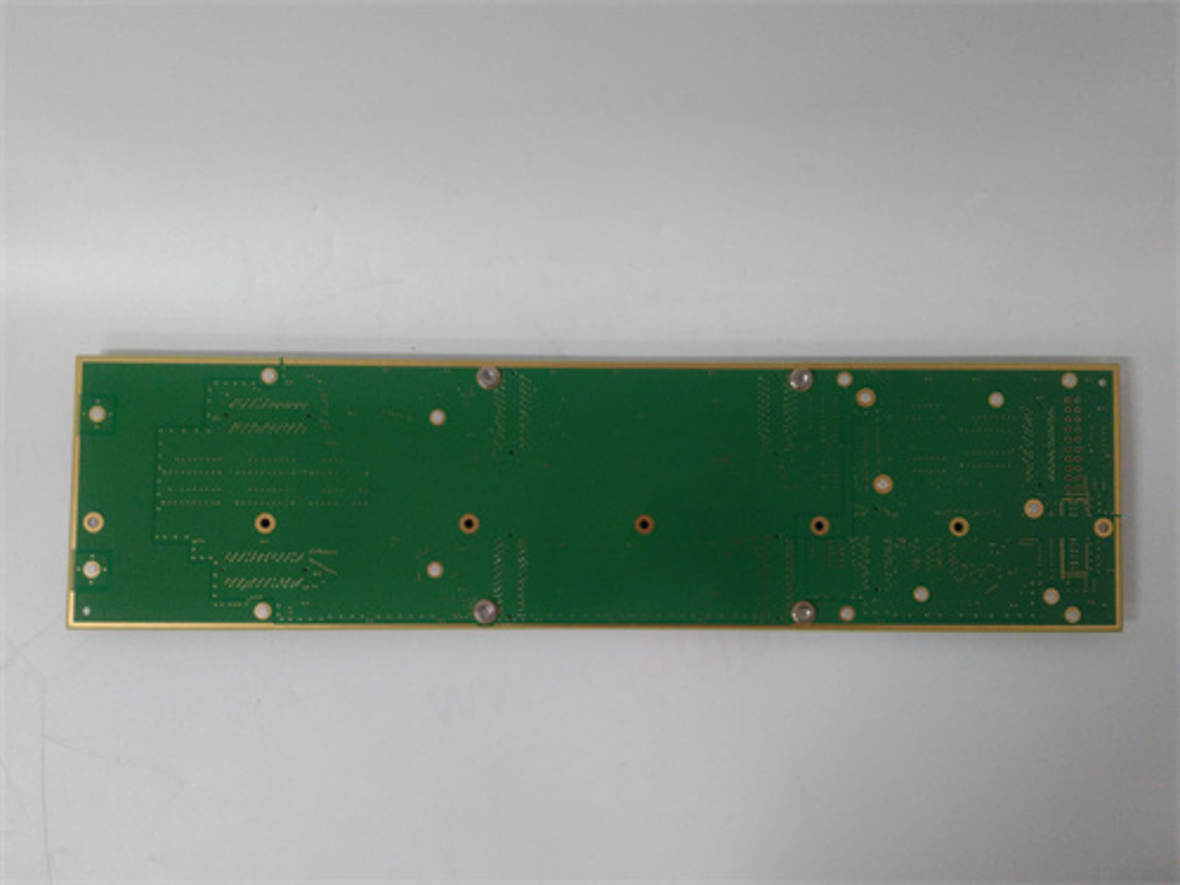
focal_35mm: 27
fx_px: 920
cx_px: 590
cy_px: 442
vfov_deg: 51.4
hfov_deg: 65.3
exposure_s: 1/33
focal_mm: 3.79
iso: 321
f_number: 2
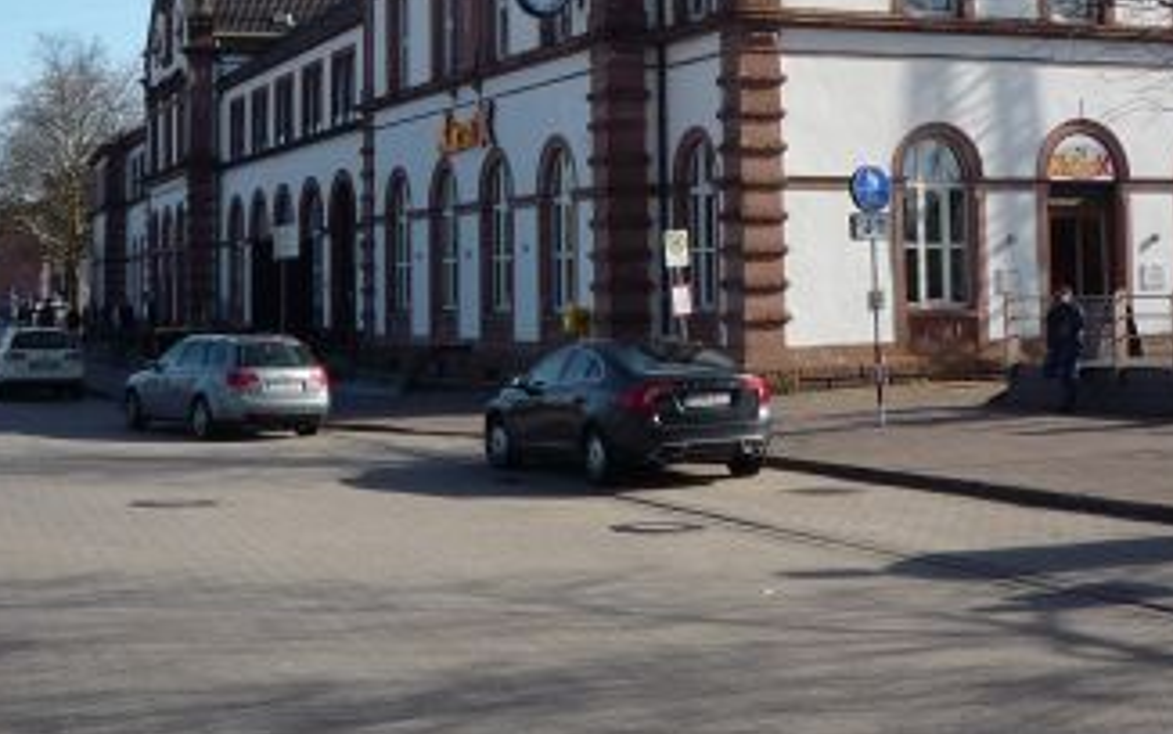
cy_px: 104
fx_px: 2047
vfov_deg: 20.0
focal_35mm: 64
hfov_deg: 31.9
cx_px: 702
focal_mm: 5.2
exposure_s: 1/400
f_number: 4.5
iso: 100
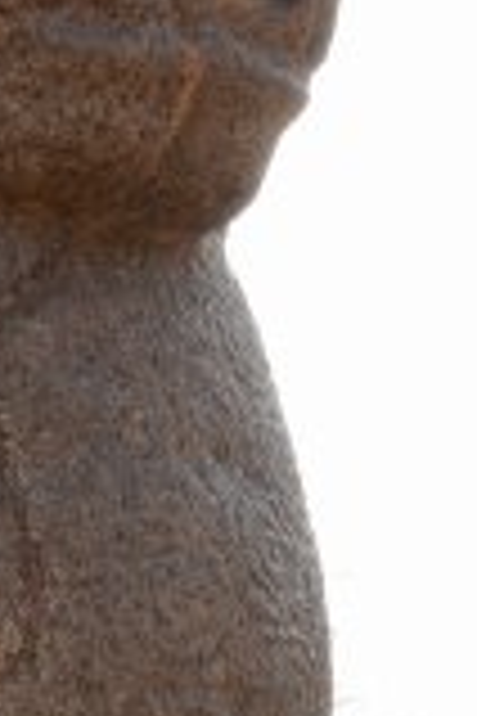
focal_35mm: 168
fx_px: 3337
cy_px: 612
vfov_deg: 12.2
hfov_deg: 8.1
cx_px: -162
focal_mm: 29
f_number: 11
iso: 200
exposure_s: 1/100
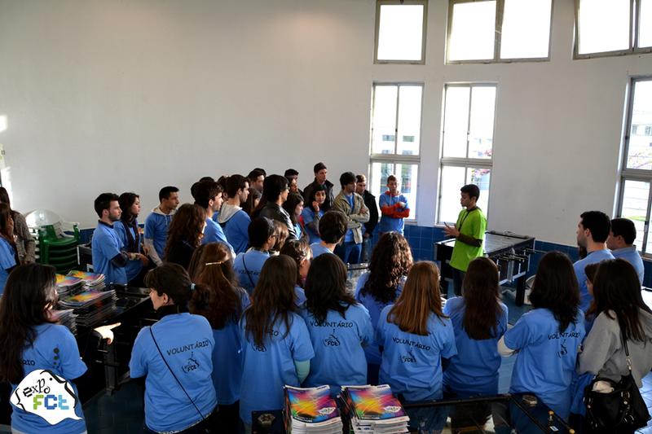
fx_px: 489
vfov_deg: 47.9
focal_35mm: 27
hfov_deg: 67.4
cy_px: 217
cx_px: 326
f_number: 4.5
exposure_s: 1/80
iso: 400
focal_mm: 18
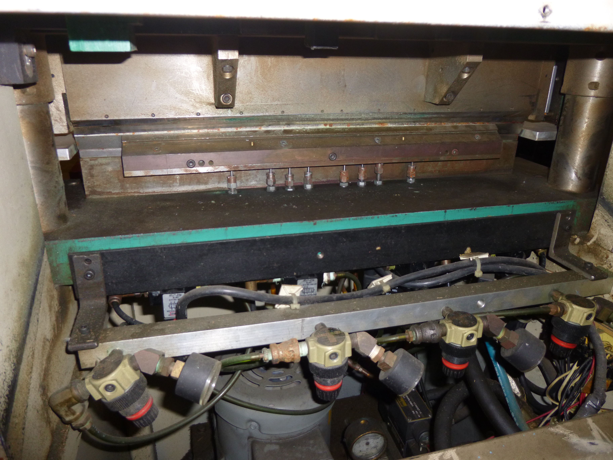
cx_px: 306
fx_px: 443
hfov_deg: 69.4
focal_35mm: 25
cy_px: 230
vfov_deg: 54.9
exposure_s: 1/60
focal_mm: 4.5
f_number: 3.1
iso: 100
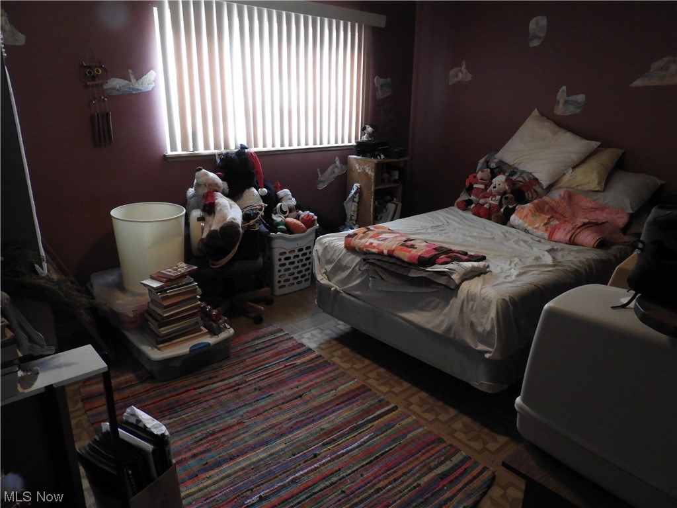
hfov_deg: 71.6
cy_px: 254
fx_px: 469
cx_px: 338
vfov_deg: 56.8
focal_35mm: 24
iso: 640
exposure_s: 1/8
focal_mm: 4.3
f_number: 3.3
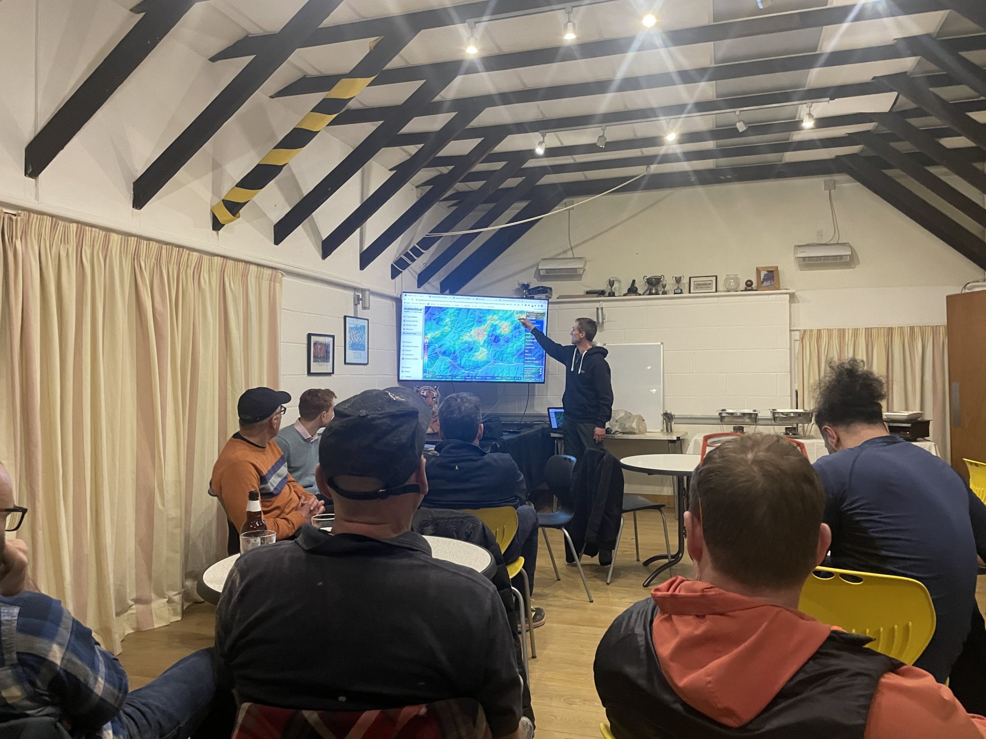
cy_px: 370
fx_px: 741
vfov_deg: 53.1
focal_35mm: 26
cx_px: 493
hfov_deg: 67.3
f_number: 1.6
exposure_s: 1/50
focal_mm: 4.2
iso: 500
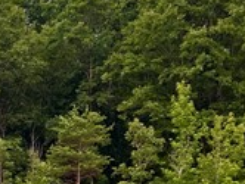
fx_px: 1134
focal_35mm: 160
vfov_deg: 9.1
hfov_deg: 10.9
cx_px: -291
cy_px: 249
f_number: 1.5
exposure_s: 1/121
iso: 40
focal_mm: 5.7
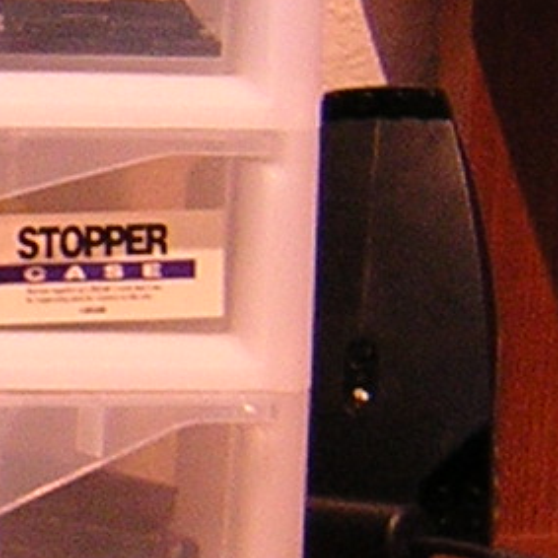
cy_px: 392
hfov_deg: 8.7
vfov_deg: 9.7
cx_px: -870
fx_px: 3283
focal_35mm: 180
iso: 364
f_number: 2.6
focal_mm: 4.7
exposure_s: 1/3.6
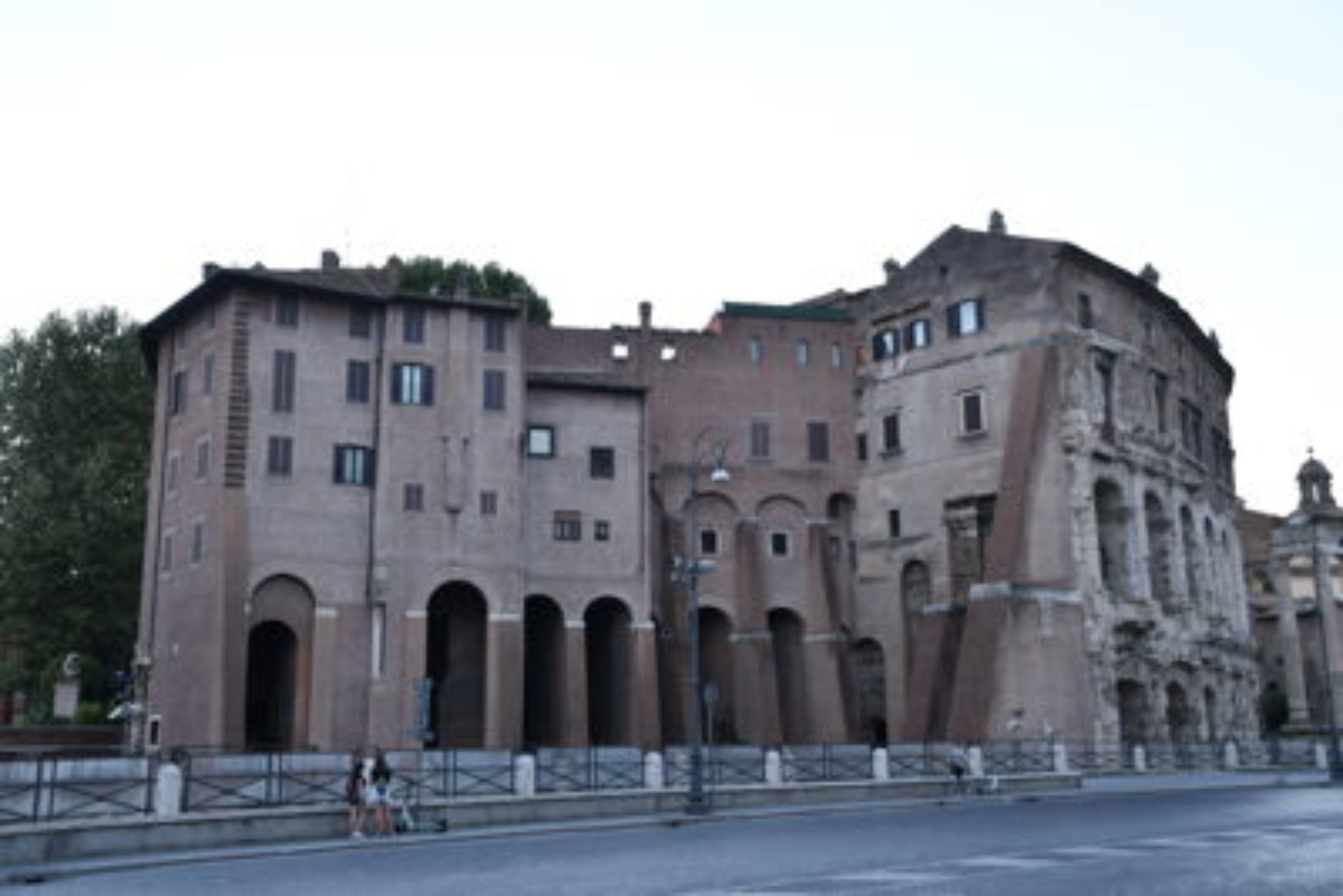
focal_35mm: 33
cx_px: 672
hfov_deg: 57.2
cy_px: 448
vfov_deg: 40.0
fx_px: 1231
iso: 400
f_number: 3.5
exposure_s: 1/80
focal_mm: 22
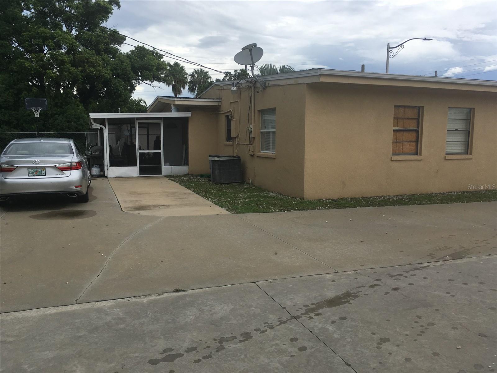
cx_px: 248
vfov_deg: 48.2
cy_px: 186
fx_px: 416
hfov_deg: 61.7
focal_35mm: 29
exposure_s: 1/1538
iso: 25
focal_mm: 4.15
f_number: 2.2
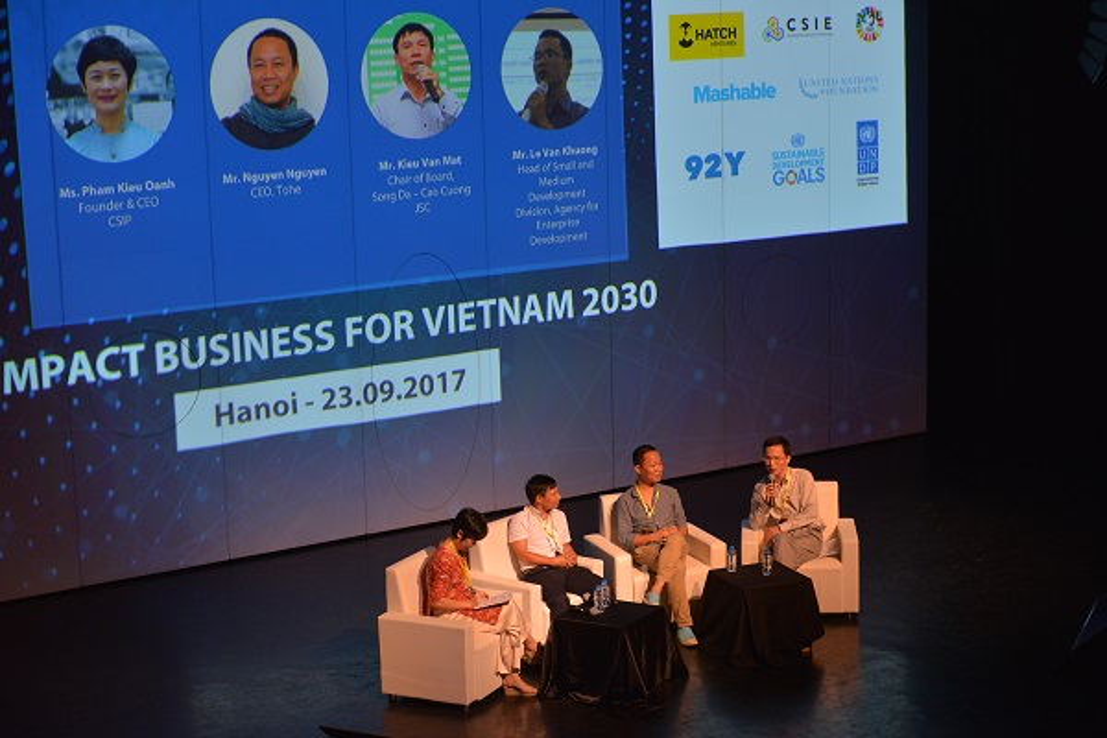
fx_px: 2152
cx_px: 554
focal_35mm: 70
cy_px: 369
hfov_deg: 28.8
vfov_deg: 19.5
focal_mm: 70
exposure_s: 1/200
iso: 1600
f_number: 2.8
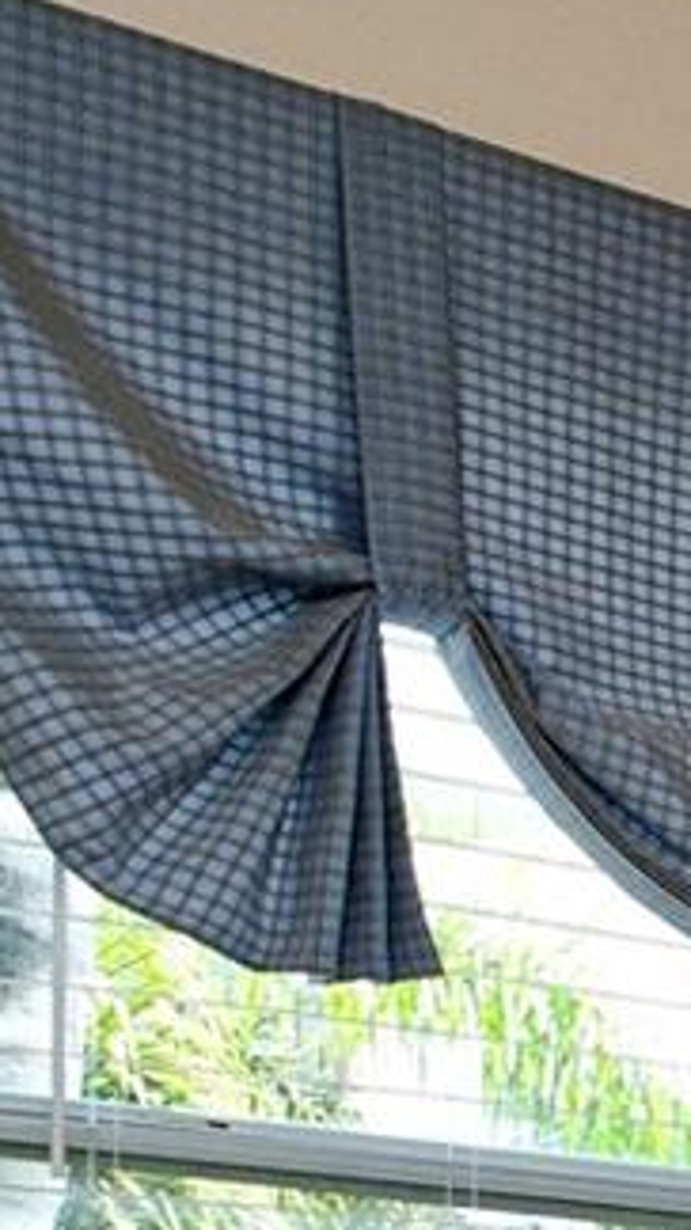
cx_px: 2787
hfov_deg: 7.9
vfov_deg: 20.6
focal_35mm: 93
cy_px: 1670
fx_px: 3032
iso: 640
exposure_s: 1/250
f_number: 9
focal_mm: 12
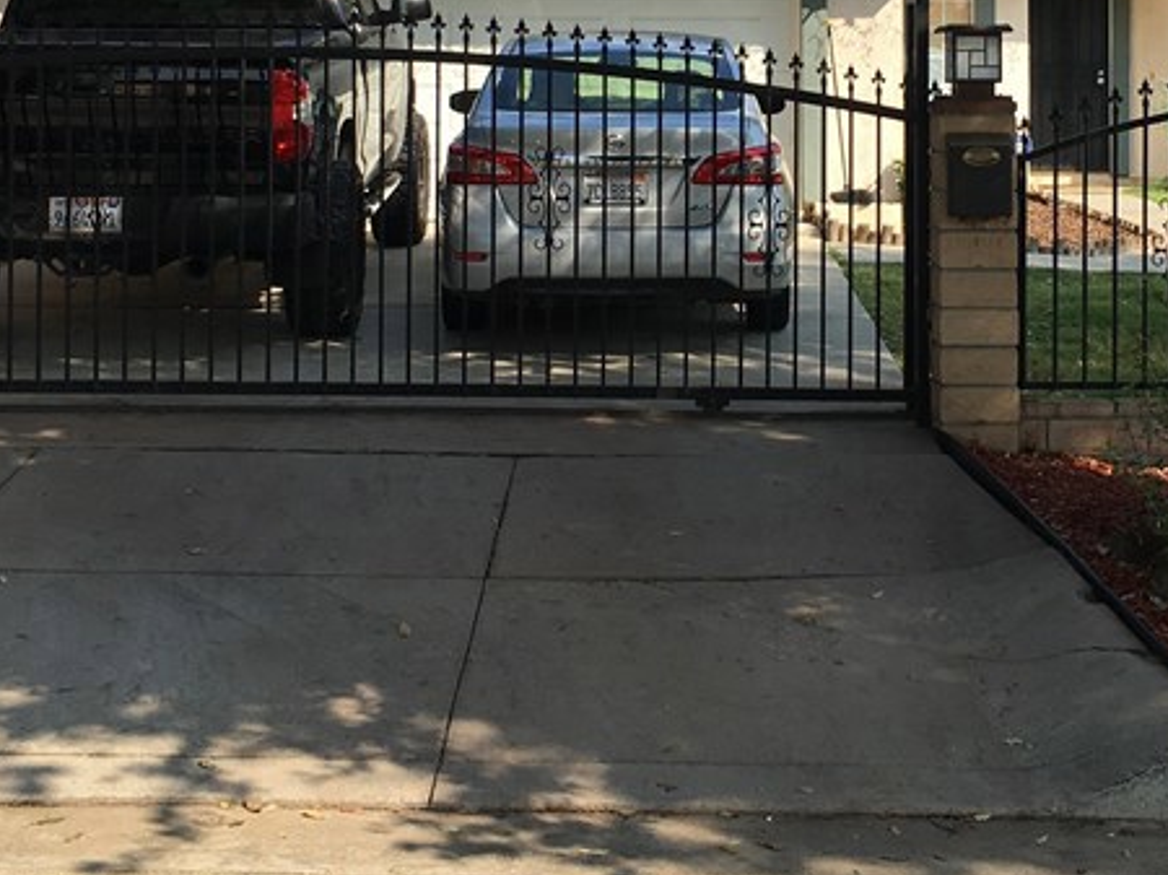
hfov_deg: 29.2
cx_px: 781
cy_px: 101
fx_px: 2226
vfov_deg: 21.8
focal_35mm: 66
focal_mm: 4.15
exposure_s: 1/810
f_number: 2.2
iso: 25
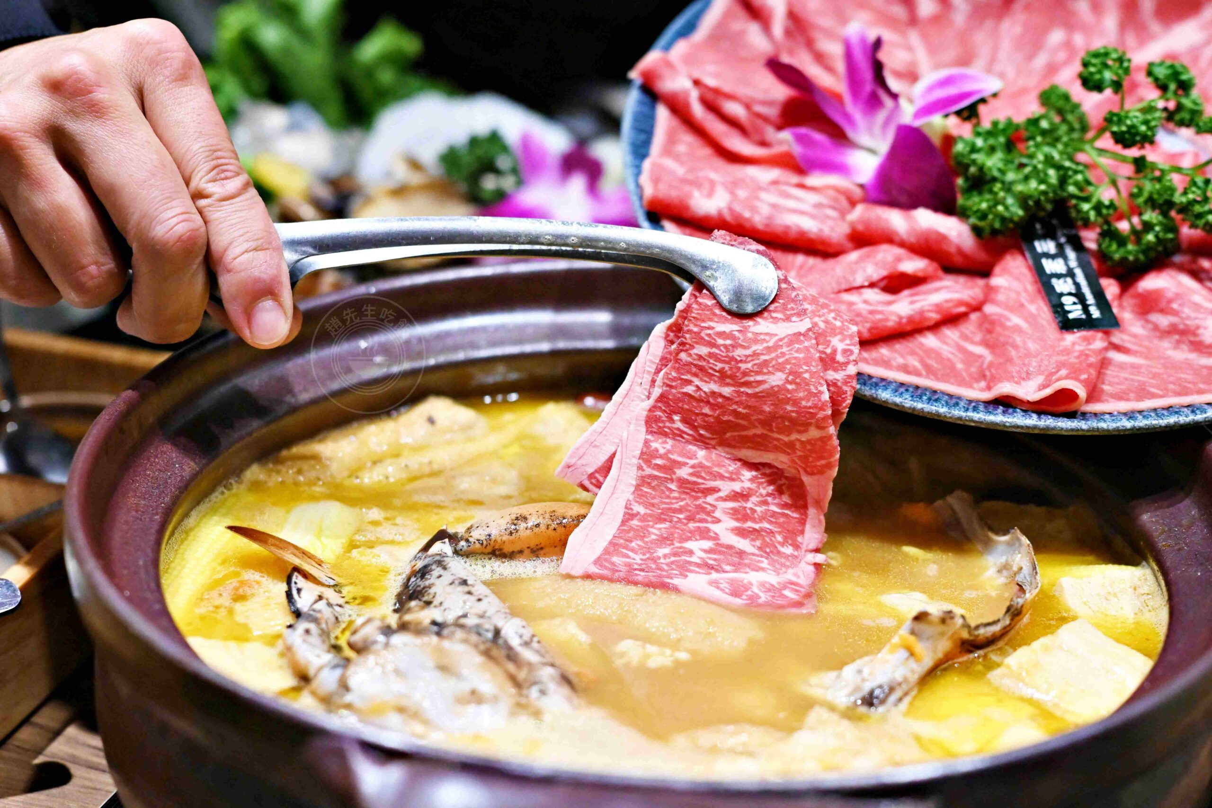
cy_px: 404
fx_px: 2525
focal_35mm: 75
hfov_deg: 27.0
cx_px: 606
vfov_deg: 18.2
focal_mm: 50
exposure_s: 1/200
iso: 2000
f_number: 2.8
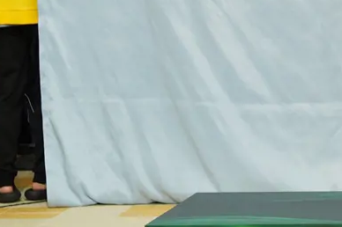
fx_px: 1869
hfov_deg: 9.6
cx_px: 739
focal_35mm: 197
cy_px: -114
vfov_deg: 6.9
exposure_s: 1/125
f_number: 5.6
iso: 1000
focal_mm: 42.4
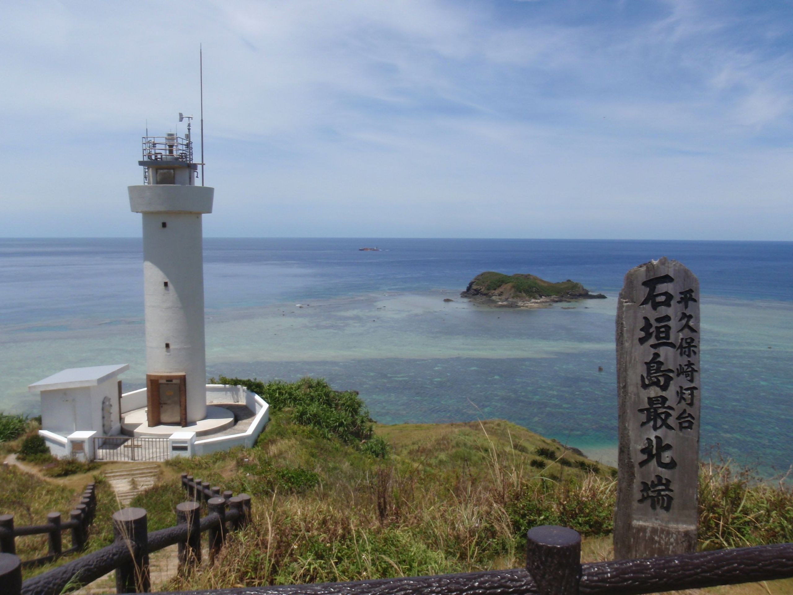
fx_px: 641
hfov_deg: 63.4
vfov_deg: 49.7
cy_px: 298
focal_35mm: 28
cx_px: 396
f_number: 5
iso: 64
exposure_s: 1/400
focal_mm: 5
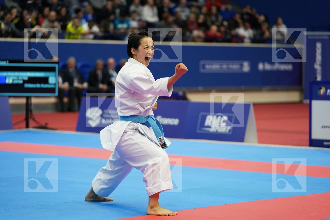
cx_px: 165
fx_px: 1109
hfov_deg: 16.9
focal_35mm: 121
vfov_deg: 11.3
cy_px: 110
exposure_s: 1/500
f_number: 2.8
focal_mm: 121
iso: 1250
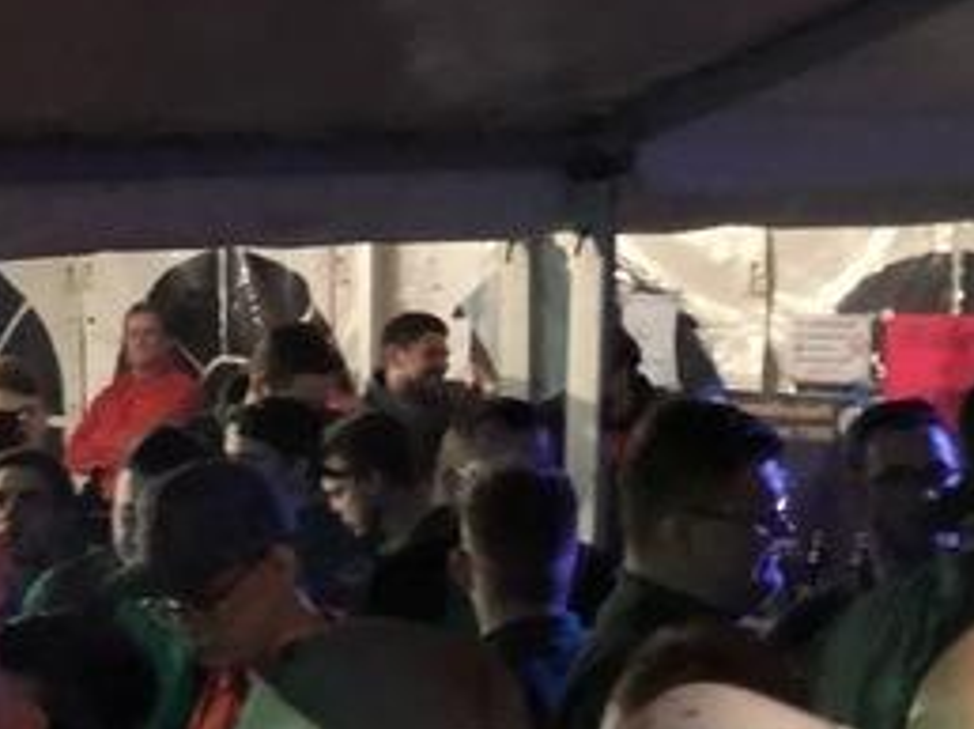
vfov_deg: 11.4
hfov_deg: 14.9
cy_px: 616
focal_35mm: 129
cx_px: -98
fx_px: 3626
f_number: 2.4
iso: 160
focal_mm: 6
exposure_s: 1/8
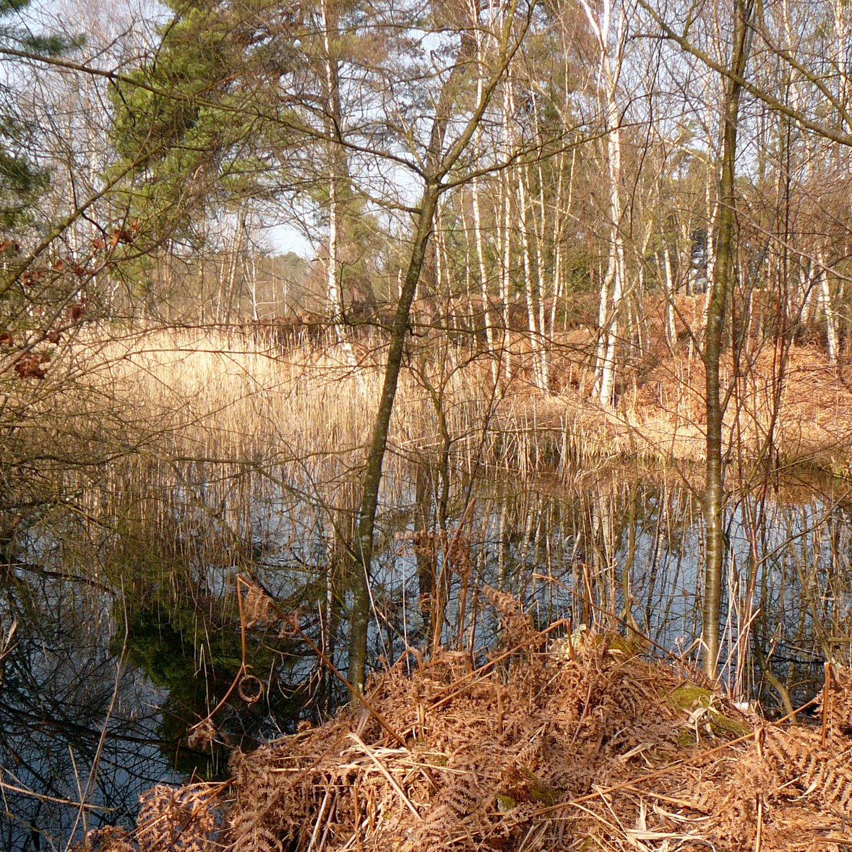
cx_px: 343
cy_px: 430
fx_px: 1170
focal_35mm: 42
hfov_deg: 39.9
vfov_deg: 40.0
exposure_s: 1/500
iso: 80
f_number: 2.8
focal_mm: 5.2
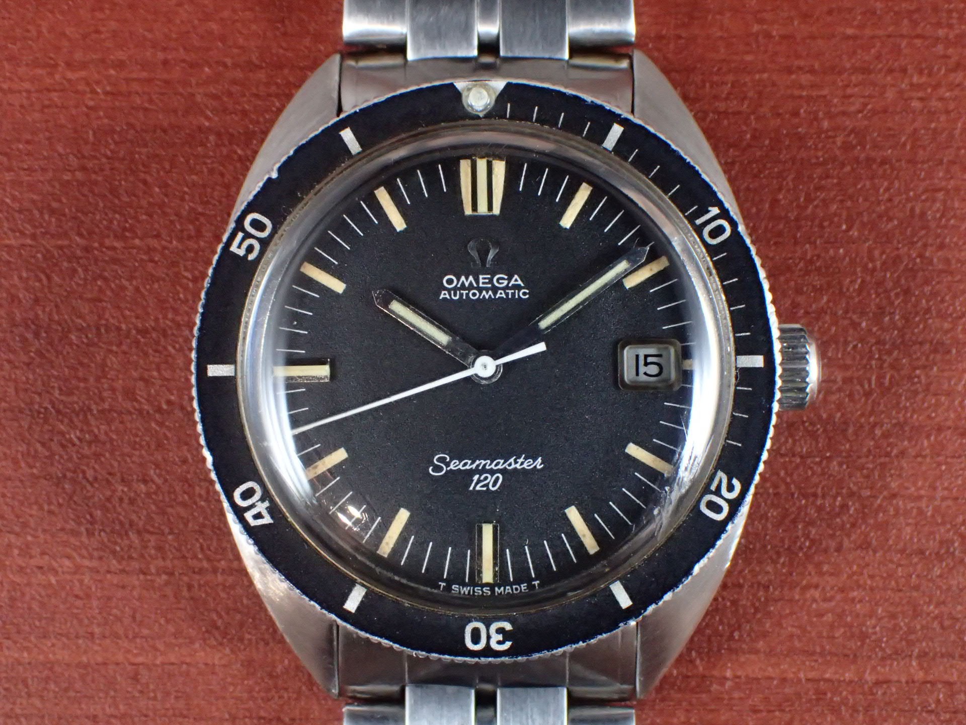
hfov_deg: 26.3
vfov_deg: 19.9
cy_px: 362
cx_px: 483
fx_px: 2065
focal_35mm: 74
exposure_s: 1/80
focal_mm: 13.47
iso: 1000
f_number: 5.6
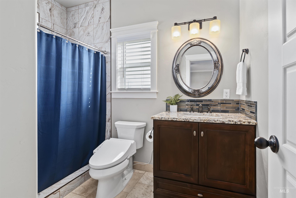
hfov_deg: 96.7
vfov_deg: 73.8
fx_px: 132
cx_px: 148
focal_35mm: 16
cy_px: 99
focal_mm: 16
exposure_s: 1/2
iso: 320
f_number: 6.3
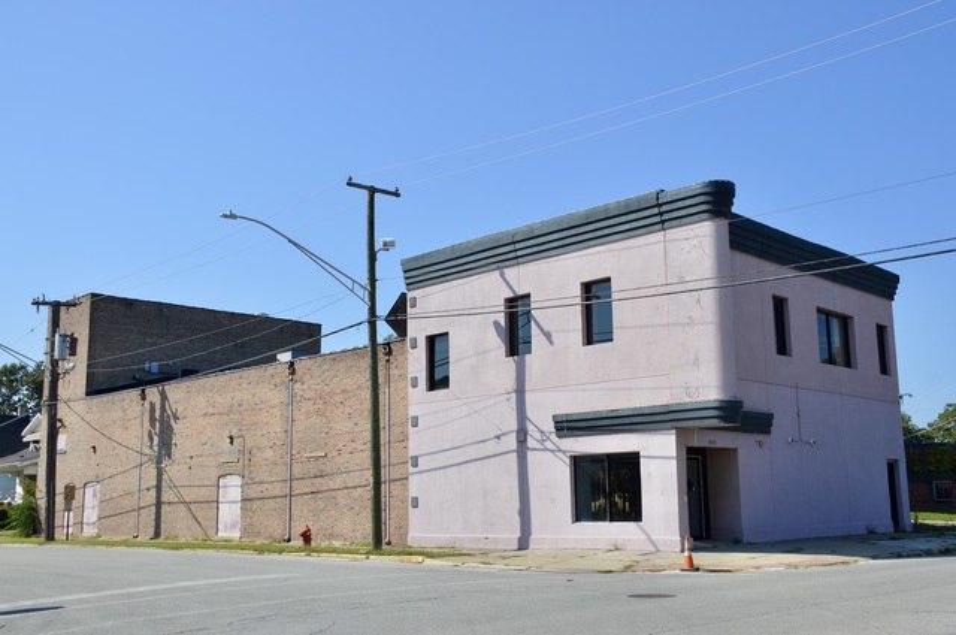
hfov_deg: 53.2
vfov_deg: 36.8
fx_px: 955
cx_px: 478
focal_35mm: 36
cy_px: 318
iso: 100
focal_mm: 24
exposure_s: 1/320
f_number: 9
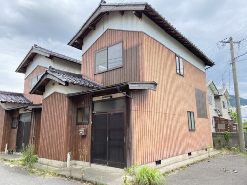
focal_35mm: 26
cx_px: 124
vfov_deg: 53.1
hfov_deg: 67.3
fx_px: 186
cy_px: 92
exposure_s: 1/1135
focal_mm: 4.25
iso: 32
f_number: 1.8
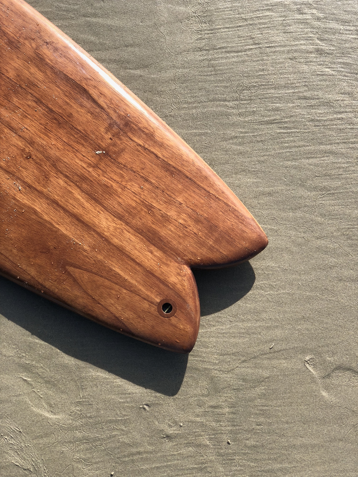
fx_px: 717
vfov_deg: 36.8
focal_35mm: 52
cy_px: 238
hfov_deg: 28.0
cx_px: 179
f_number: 2.4
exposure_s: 1/923
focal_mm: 6
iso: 16
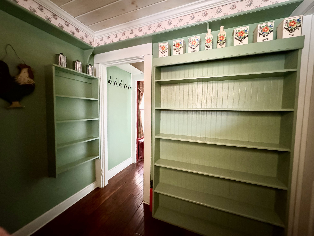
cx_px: 157
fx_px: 127
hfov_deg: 102.1
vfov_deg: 85.7
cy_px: 118
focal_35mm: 14
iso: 1250
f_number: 2.2
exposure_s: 1/51
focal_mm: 2.22
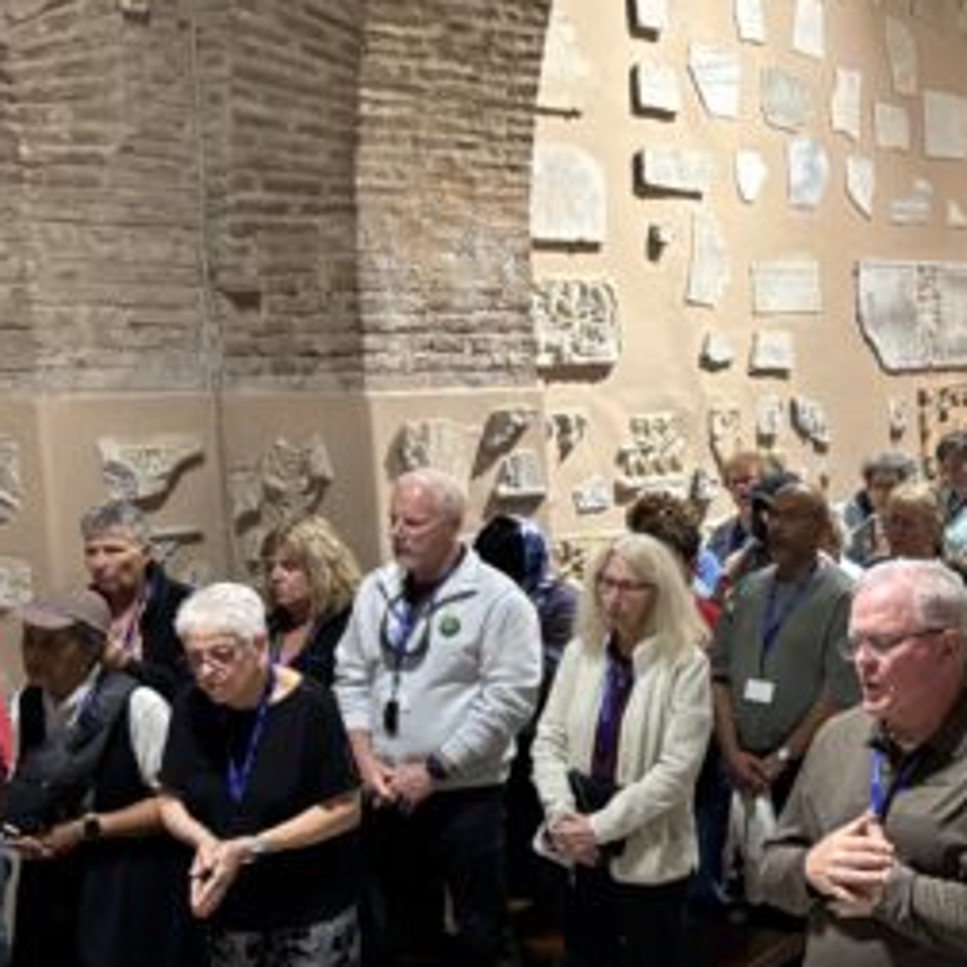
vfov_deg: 27.7
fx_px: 1960
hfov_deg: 25.2
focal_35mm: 62
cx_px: 1134
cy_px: 566
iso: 500
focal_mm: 5.96
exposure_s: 1/50
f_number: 1.6
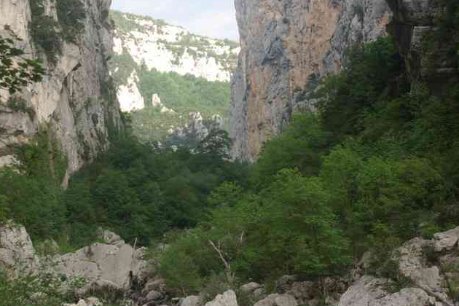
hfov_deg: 27.4
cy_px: 93
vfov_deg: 18.4
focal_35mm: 74
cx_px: 204
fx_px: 941
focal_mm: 31
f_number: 5.6
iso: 100
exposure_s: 1/90
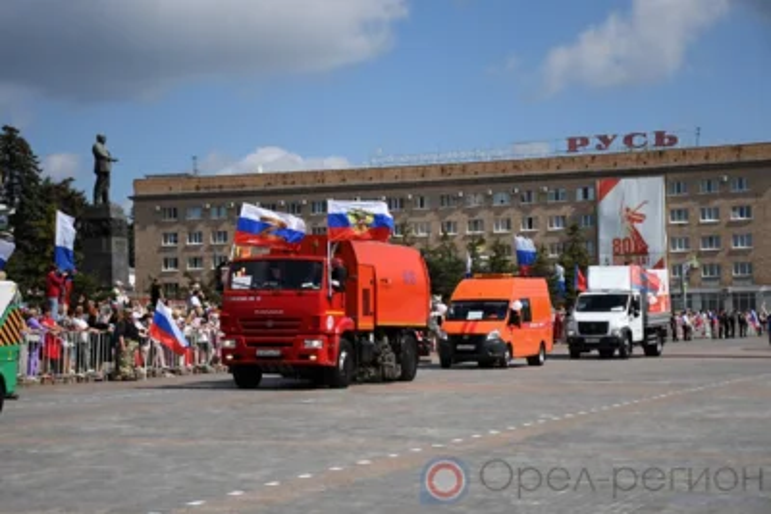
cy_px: 257
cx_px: 386
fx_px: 1671
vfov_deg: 17.5
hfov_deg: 26.0
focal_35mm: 78
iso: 500
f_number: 5
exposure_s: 1/6400
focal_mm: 52
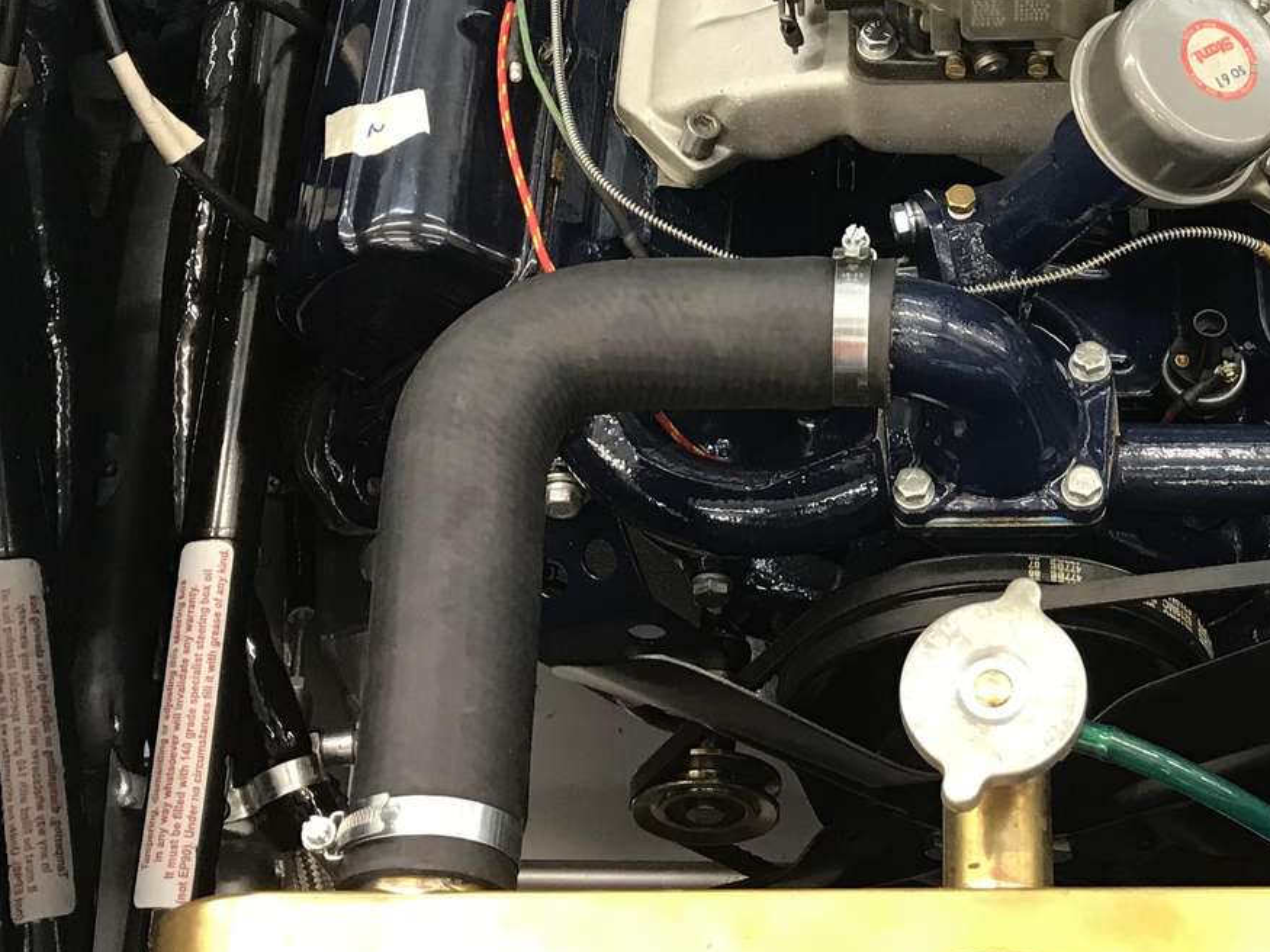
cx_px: 1032
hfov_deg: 29.5
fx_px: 2348
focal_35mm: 64
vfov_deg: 22.8
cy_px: 270
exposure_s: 1/17
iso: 40
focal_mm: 3.99
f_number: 1.8
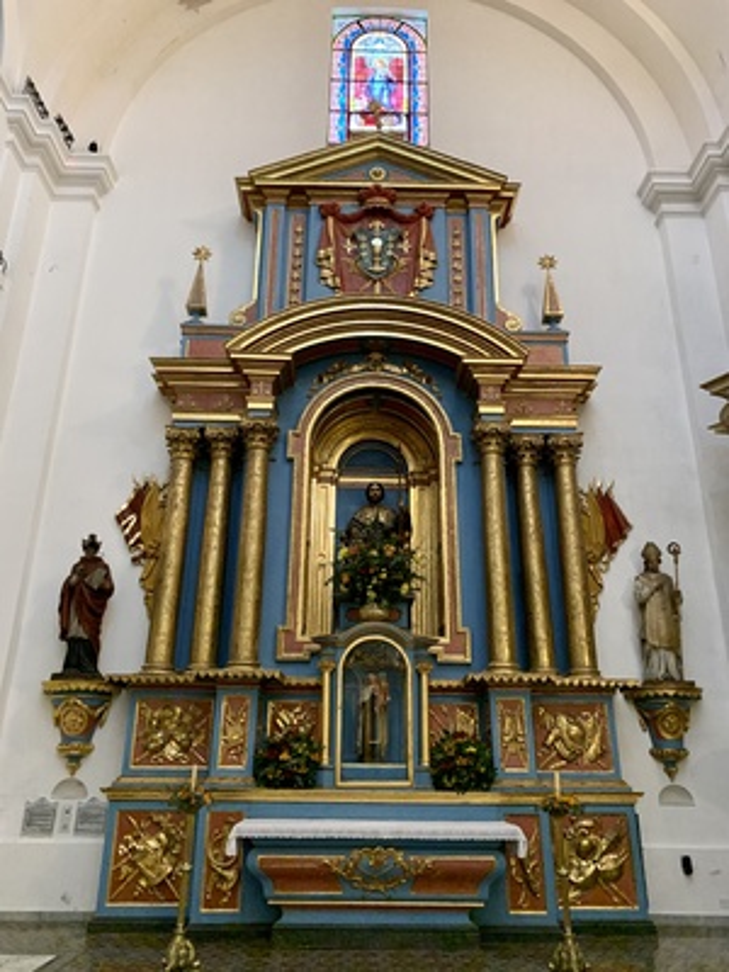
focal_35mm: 26
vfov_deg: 67.3
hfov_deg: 53.1
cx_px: 364
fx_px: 730
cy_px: 486
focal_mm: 4.25
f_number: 1.8
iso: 500
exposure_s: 1/25
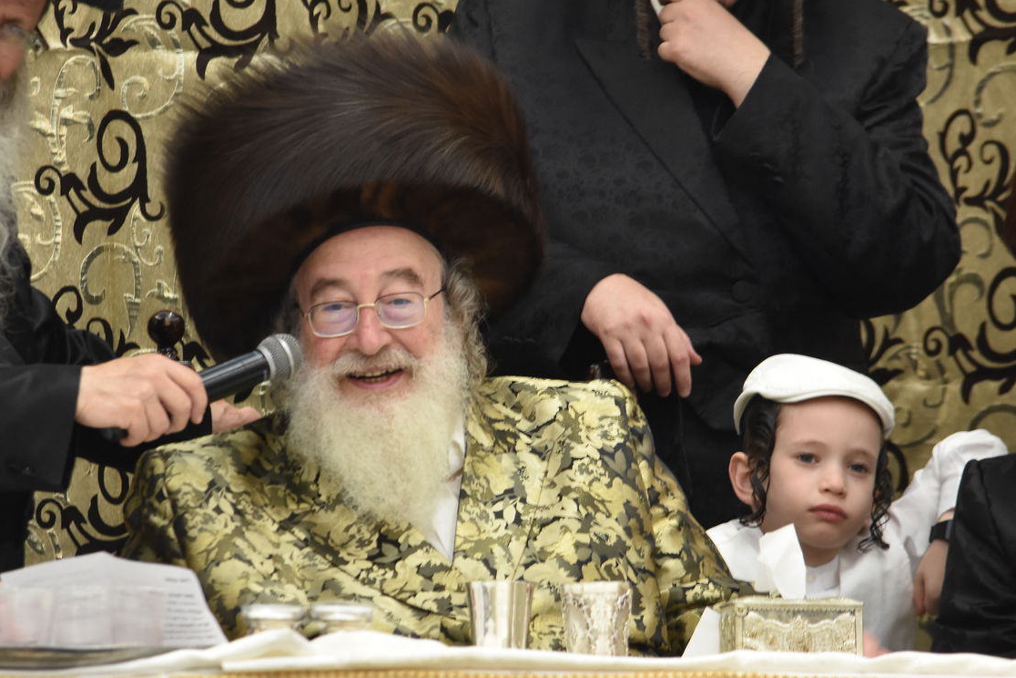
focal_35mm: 320
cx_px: 384
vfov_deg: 4.3
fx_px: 9030
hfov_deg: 6.4
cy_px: 354
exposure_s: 1/80
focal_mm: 170
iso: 1250
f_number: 5.6
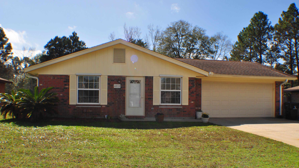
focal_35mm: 41
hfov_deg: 49.4
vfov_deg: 29.0
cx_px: 150
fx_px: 325
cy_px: 95
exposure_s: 1/200
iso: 200
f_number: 14
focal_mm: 26
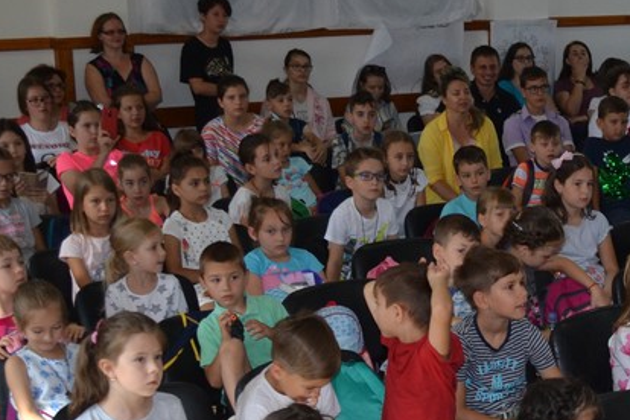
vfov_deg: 15.5
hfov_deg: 22.3
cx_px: 670
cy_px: 405
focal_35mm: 87
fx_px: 1522
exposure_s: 1/125
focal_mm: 20
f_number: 4
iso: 400
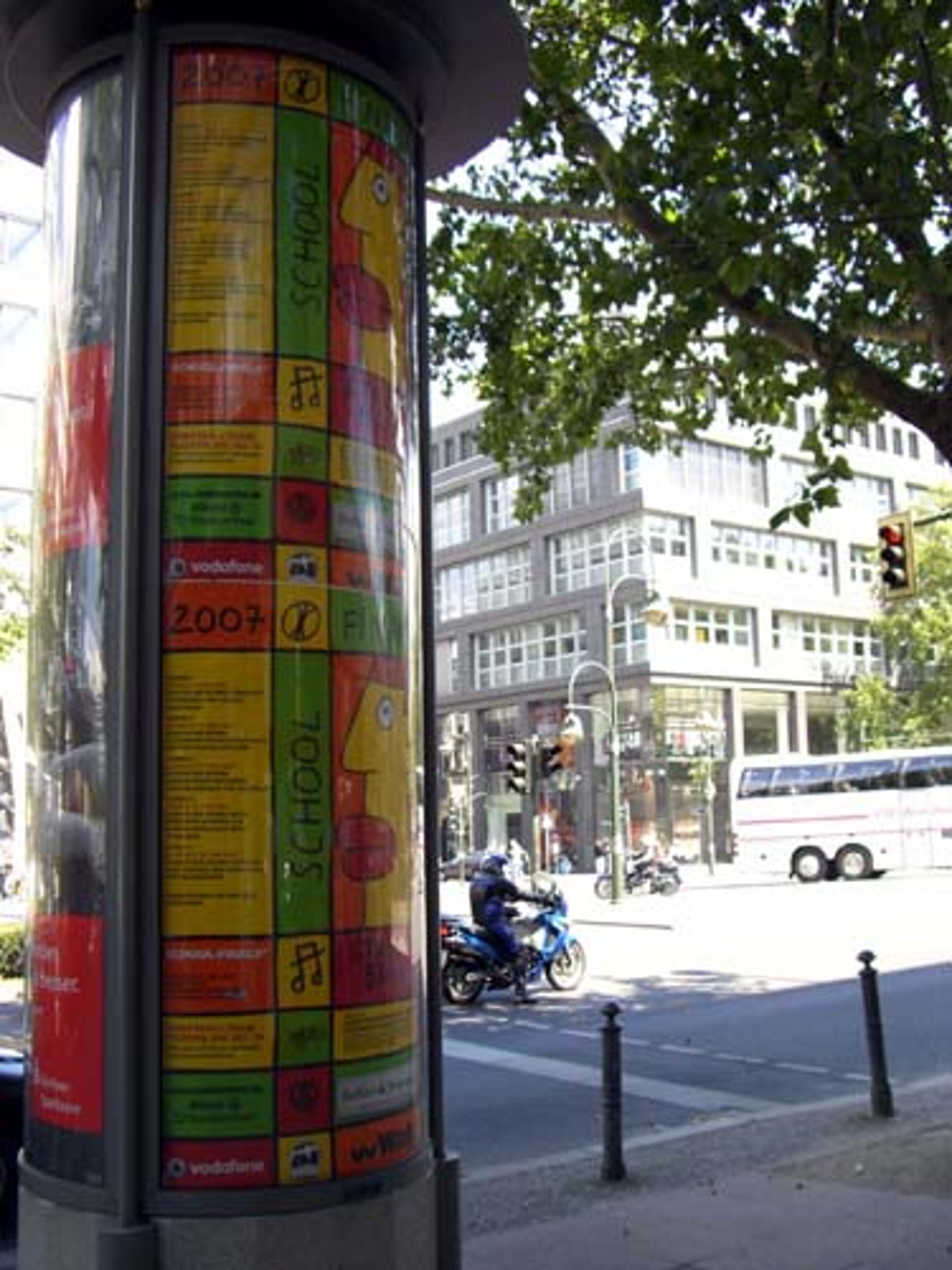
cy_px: 635
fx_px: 1393
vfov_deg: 49.0
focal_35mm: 38
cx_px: 476
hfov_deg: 37.7
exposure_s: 1/200
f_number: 2.7
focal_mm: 6.2
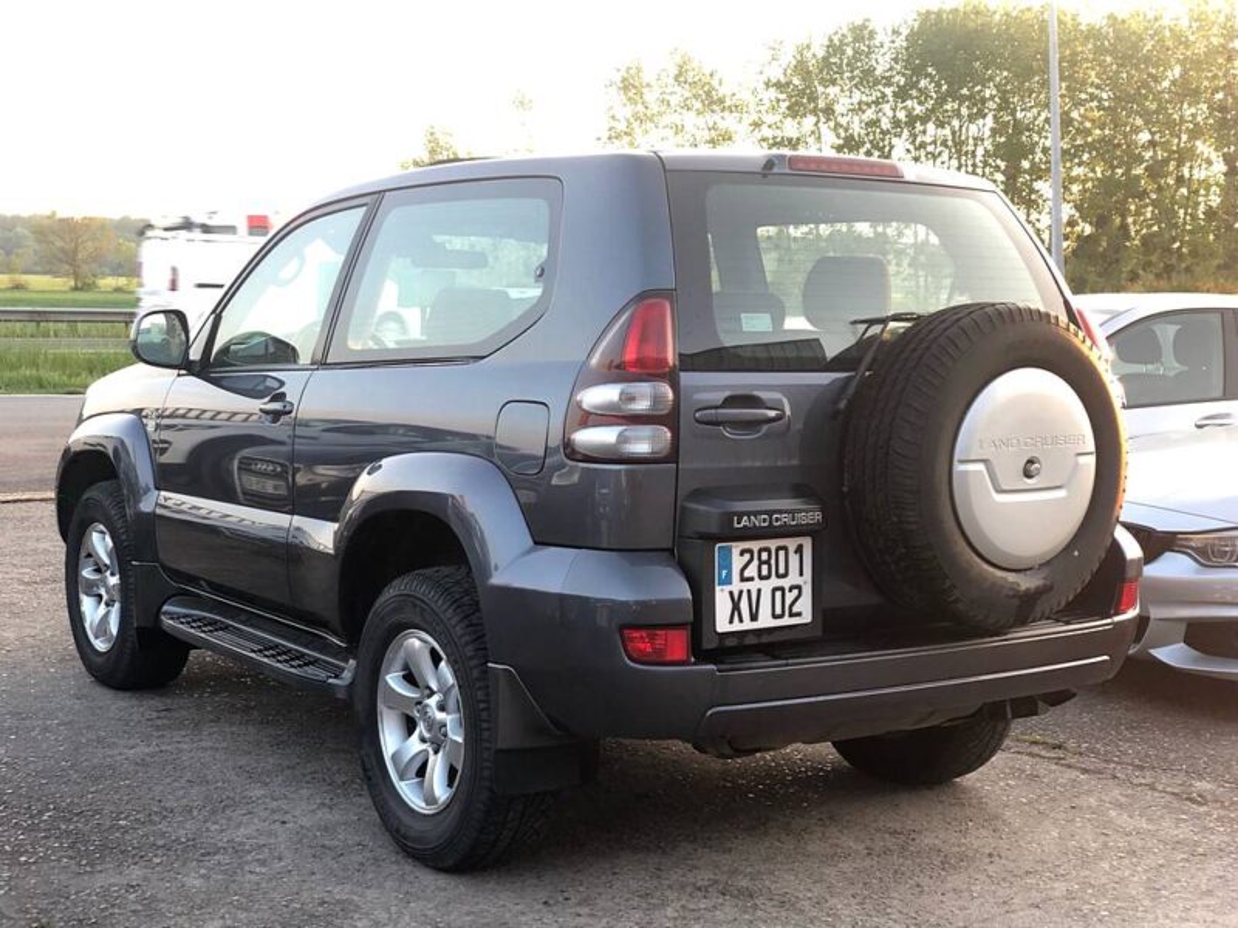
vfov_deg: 28.0
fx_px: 1860
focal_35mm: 52
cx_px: 619
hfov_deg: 36.8
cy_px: 464
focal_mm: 6
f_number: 2.4
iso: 40
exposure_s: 1/60
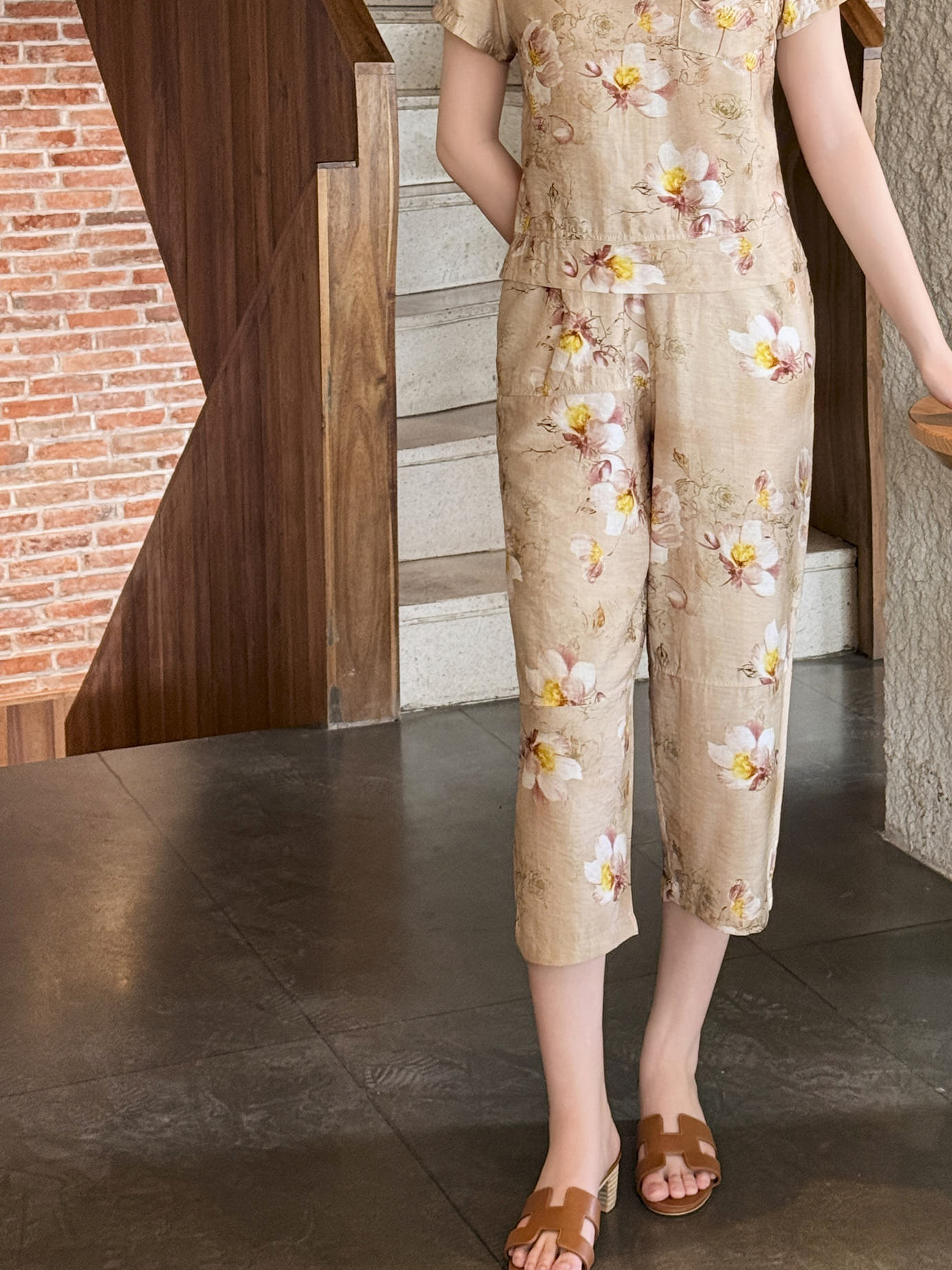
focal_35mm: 73
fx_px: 2677
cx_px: 625
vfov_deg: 26.5
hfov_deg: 20.1
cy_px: 391
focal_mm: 6.76
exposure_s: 1/60
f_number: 1.8
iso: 160
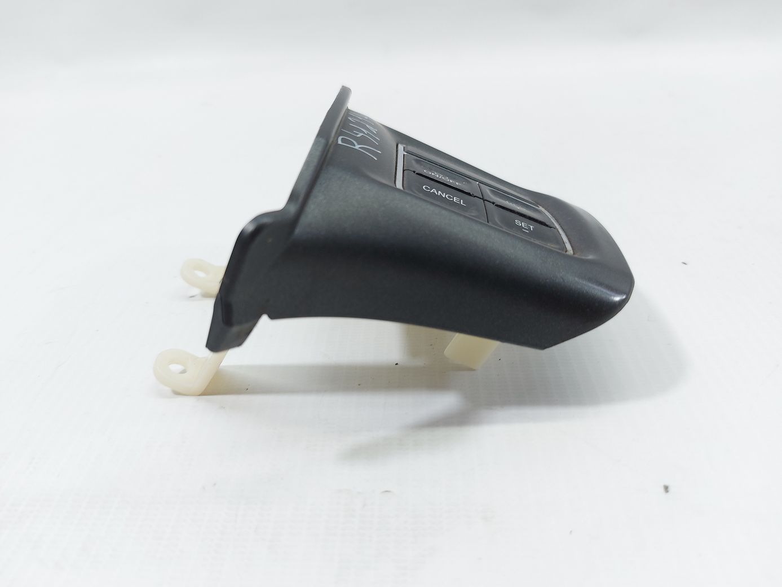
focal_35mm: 24
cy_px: 294
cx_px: 391
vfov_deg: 56.8
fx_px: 542
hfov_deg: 71.6
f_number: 1.8
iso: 50
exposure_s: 1/50
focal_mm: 5.23
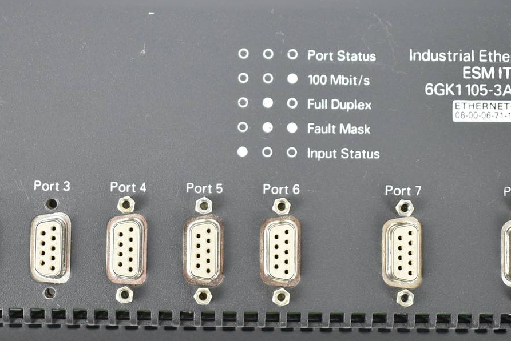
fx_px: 1083
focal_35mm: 76
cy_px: 109
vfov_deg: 17.9
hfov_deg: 26.5
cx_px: 203
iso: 160
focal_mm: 21
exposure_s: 1/30
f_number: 3.8
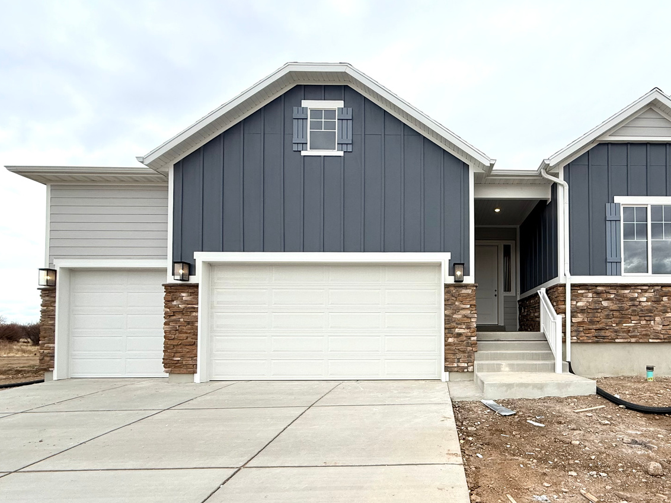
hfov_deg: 81.5
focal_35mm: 19
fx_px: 368
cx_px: 453
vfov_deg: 67.3
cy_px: 324
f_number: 2.2
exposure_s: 1/590
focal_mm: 2.22
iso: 50
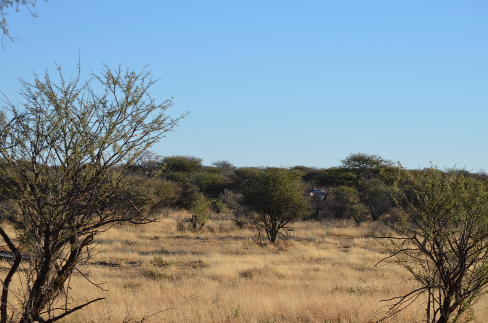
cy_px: 162
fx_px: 1725
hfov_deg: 16.1
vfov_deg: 10.7
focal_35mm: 128
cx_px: 244
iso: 110
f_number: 8
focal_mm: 85
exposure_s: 1/250
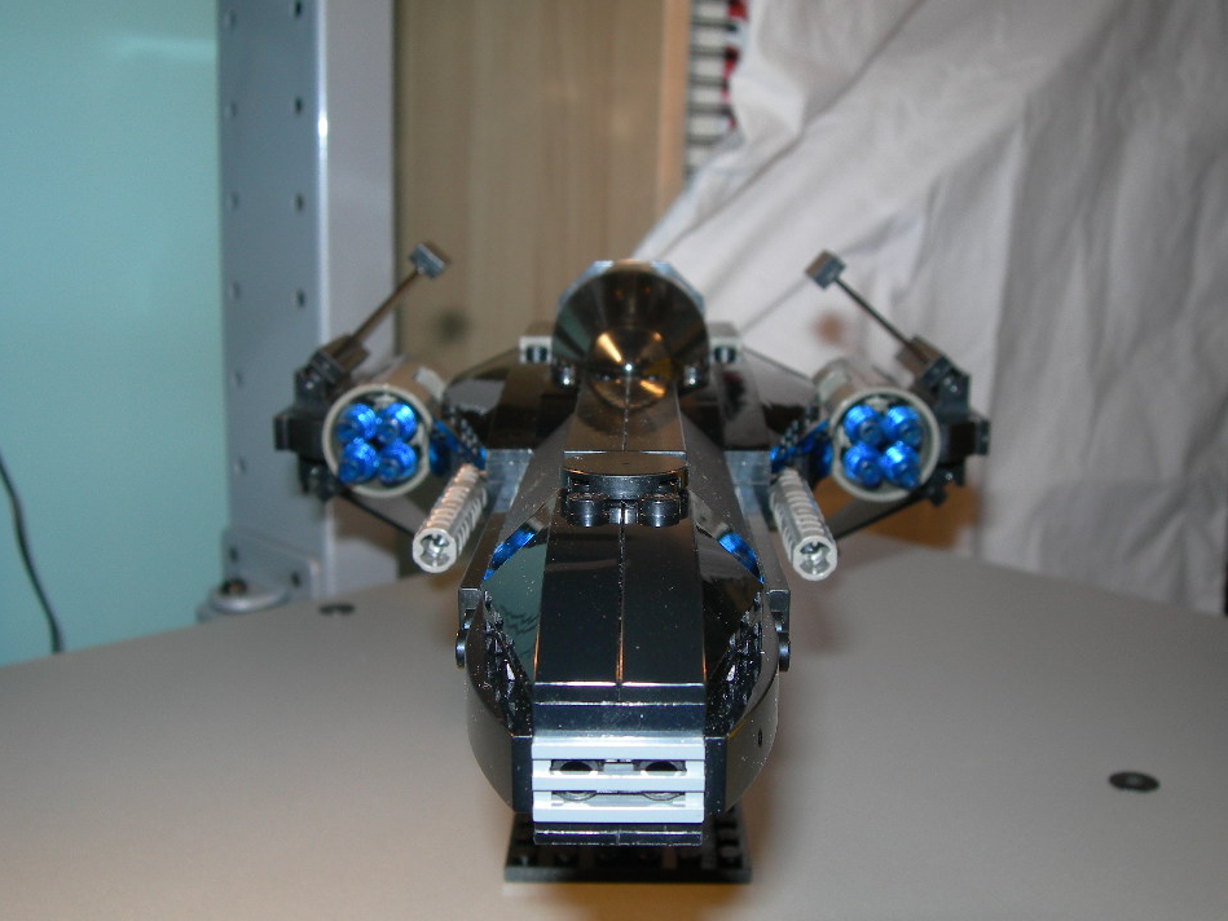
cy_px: 466
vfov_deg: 35.1
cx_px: 577
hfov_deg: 45.7
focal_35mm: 41
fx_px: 1455
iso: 50
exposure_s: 1/60.1
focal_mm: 7.8
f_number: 4.8
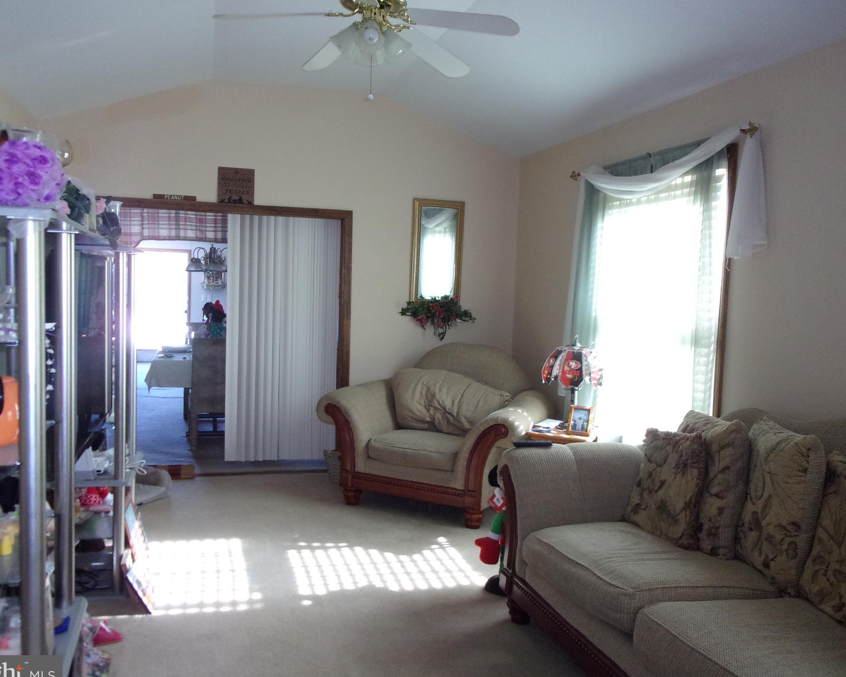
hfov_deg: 58.8
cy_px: 344
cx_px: 413
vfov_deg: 48.5
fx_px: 751
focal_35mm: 30
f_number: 3.9
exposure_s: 1/34
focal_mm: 5.1
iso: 236
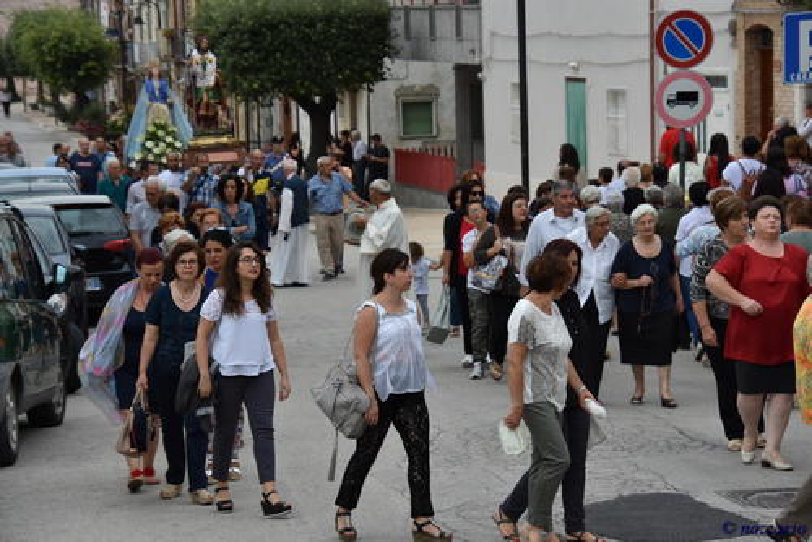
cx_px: 406
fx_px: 3385
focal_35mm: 150
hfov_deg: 13.7
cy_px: 271
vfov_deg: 9.2
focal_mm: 100
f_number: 5
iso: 360
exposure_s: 1/250
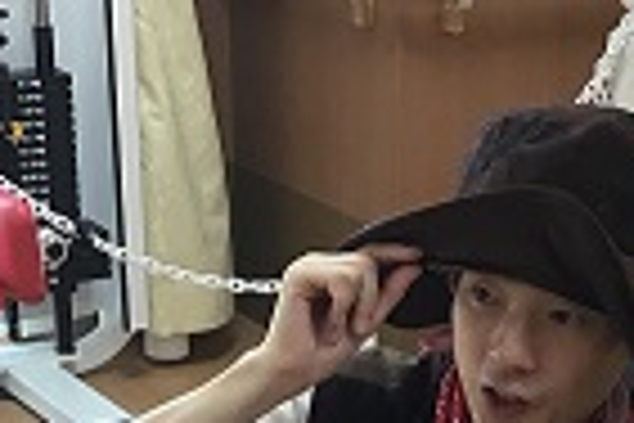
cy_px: 684
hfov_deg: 18.1
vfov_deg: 11.6
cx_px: 504
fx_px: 1972
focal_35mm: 112
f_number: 2.4
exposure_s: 1/30
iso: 25
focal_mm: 3.3
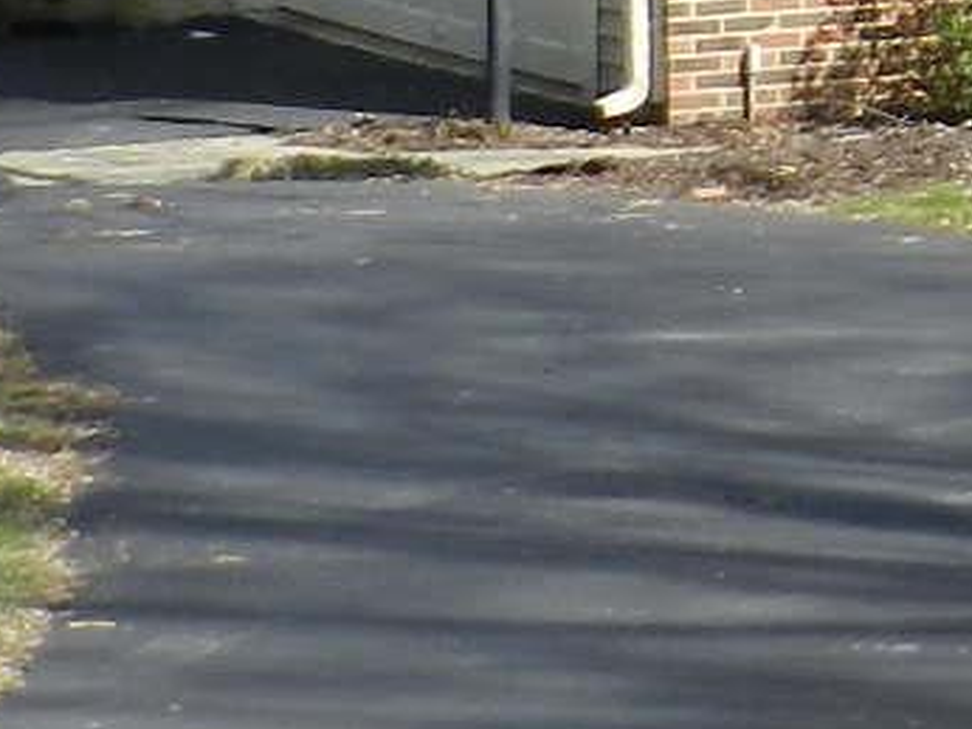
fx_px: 7668
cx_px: 2347
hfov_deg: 6.9
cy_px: -1126
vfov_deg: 5.3
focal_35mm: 273
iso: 160
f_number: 4.2
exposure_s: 1/500
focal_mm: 8.1
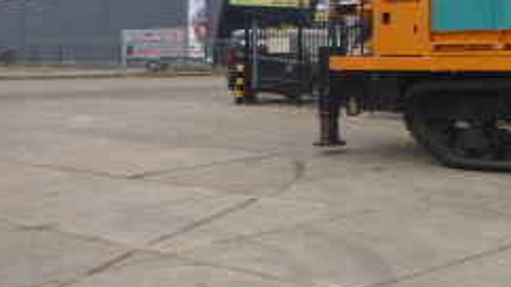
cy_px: -4
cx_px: 600
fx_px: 975
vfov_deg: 16.4
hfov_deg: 26.4
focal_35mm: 72
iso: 100
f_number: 3.9
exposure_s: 1/200
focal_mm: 4.5
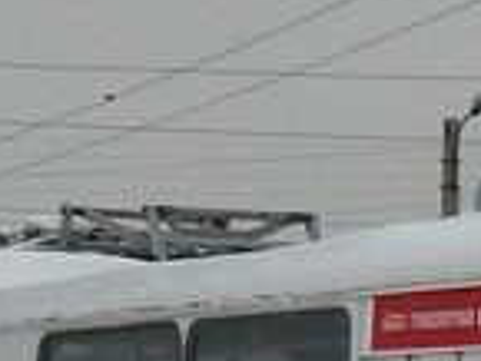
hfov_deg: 6.4
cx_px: 940
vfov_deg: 4.9
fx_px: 4214
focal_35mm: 303
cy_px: 556
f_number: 4
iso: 100
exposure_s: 1/160
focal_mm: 7.1
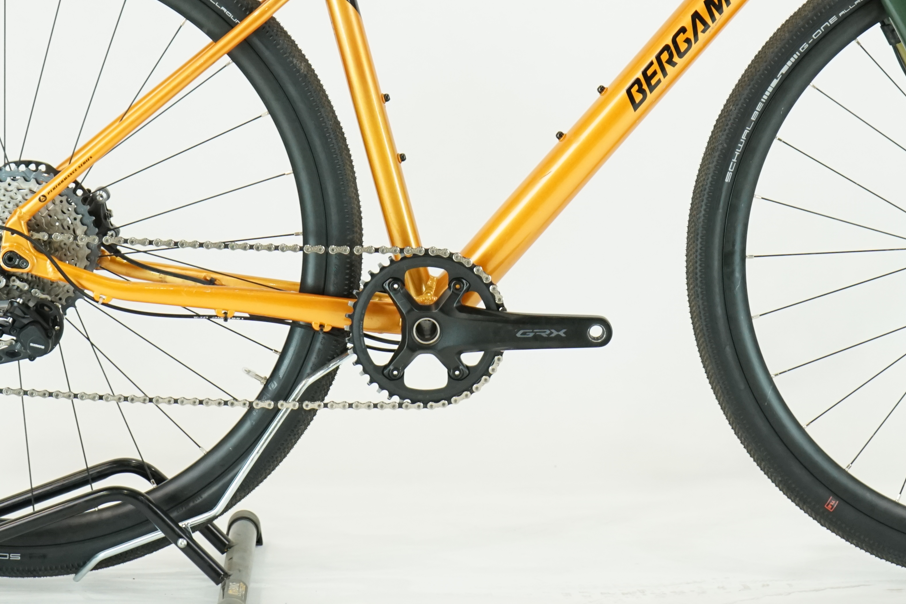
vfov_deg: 10.3
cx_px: 504
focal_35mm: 132
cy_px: 65
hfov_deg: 15.5
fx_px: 3322
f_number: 5.6
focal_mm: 69
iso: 1600
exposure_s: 1/200
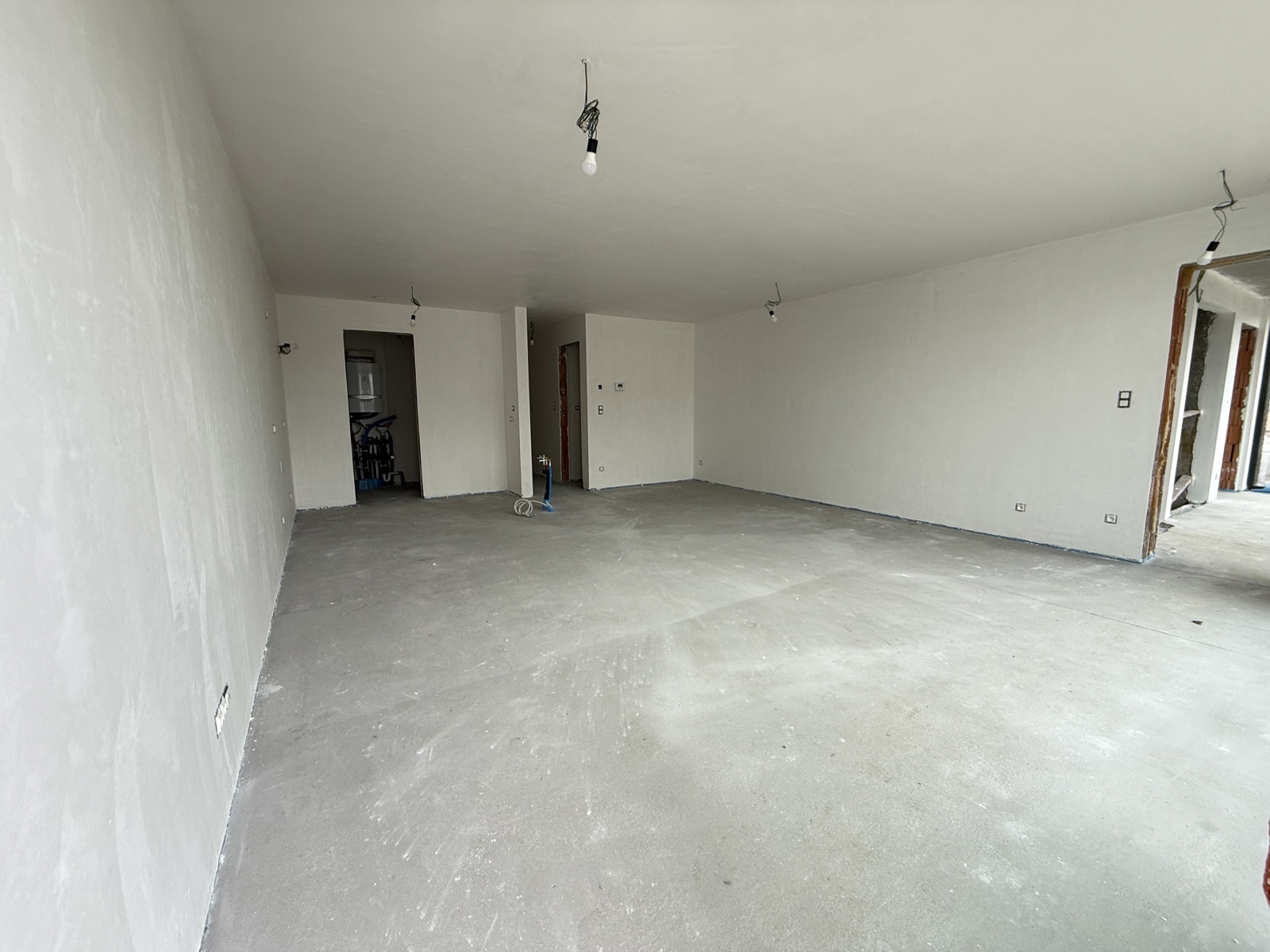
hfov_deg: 102.1
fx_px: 514
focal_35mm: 14
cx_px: 635
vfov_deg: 85.7
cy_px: 476
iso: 64
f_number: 2.2
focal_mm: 2.22
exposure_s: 1/99
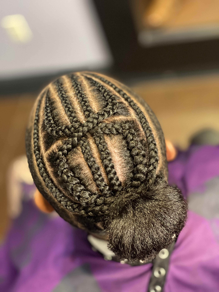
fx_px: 439
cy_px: 146
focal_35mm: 52
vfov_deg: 36.8
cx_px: 110
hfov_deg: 28.0
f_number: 2
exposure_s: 1/24
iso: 400
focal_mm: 6
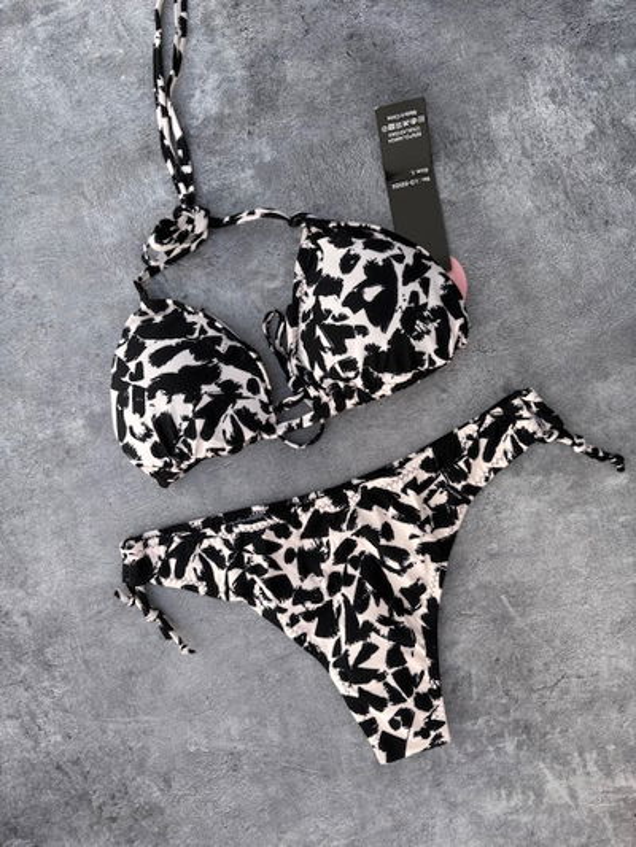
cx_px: 318
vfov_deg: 67.3
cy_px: 424
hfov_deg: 53.1
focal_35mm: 26
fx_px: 637
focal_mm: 5.96
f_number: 1.6
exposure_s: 1/764
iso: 50
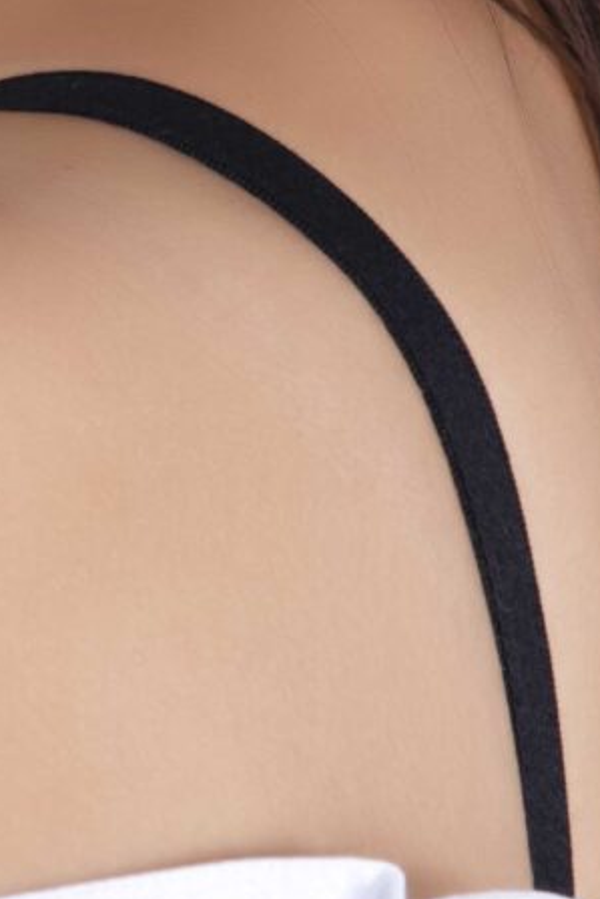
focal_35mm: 685
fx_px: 17110
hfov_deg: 2.0
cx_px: -611
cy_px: 253
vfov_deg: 3.0
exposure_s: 1/200
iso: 50
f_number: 9
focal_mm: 120
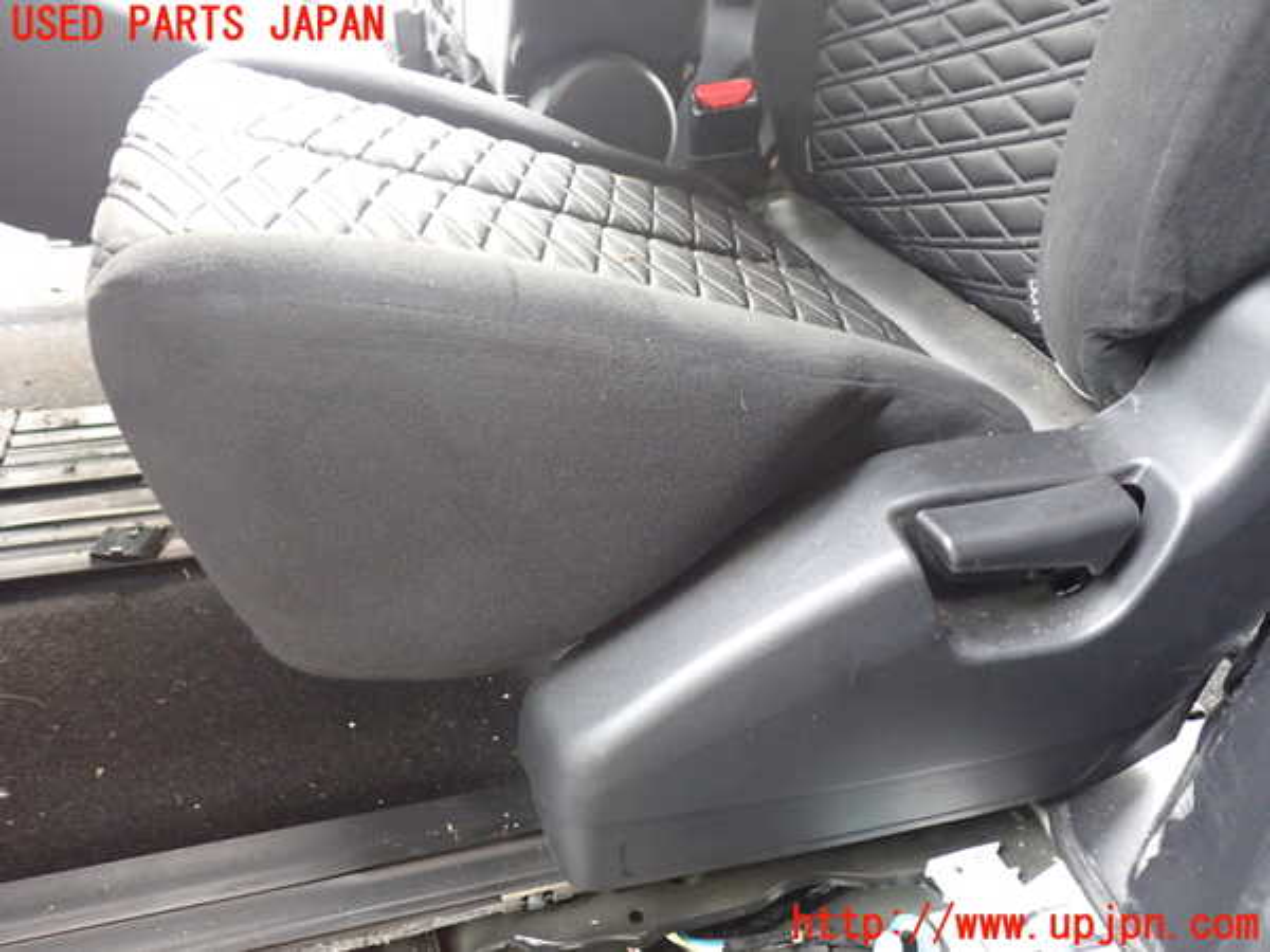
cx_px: 635
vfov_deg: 46.8
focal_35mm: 30
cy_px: 476
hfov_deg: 60.0
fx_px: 1101
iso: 640
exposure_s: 1/30
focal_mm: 5.4
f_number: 2.3
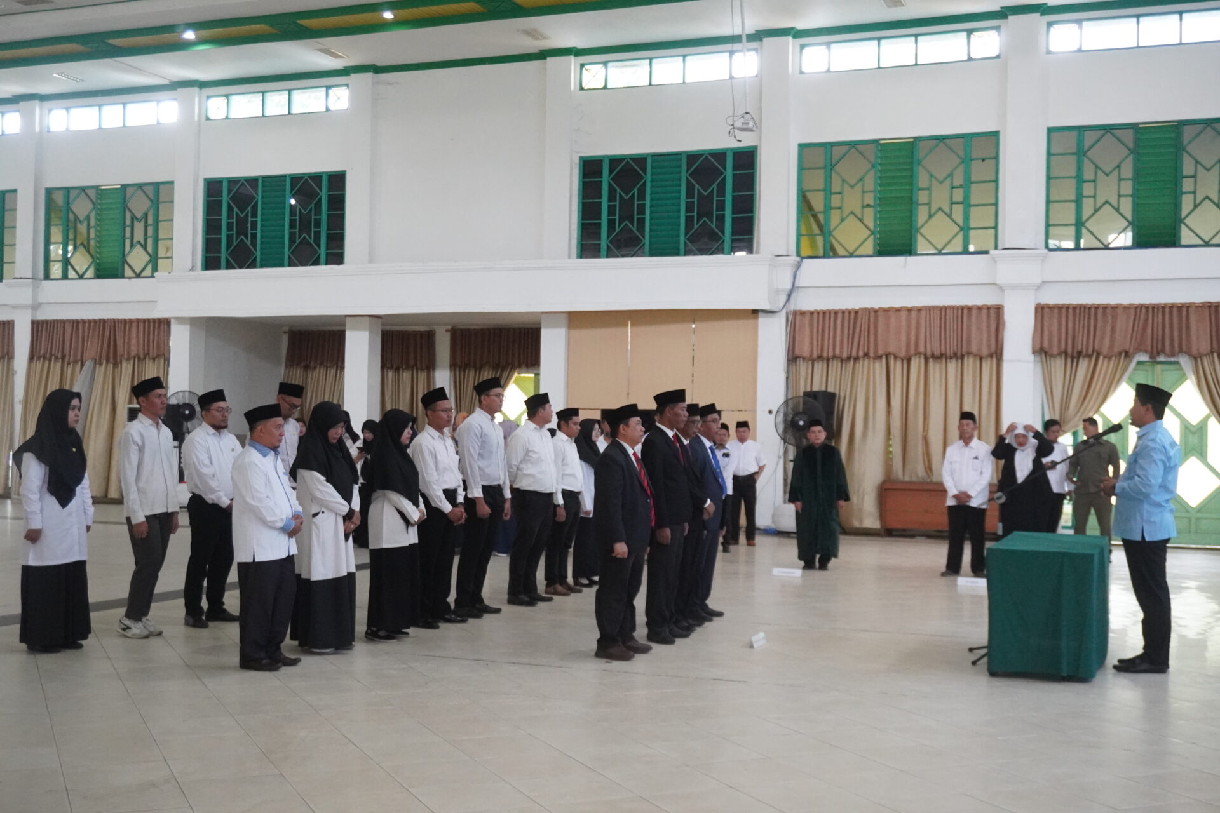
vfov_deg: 31.9
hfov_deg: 46.4
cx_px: 610
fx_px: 1423
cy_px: 406
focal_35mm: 42
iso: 3200
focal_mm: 28
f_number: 4.5
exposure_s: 1/160
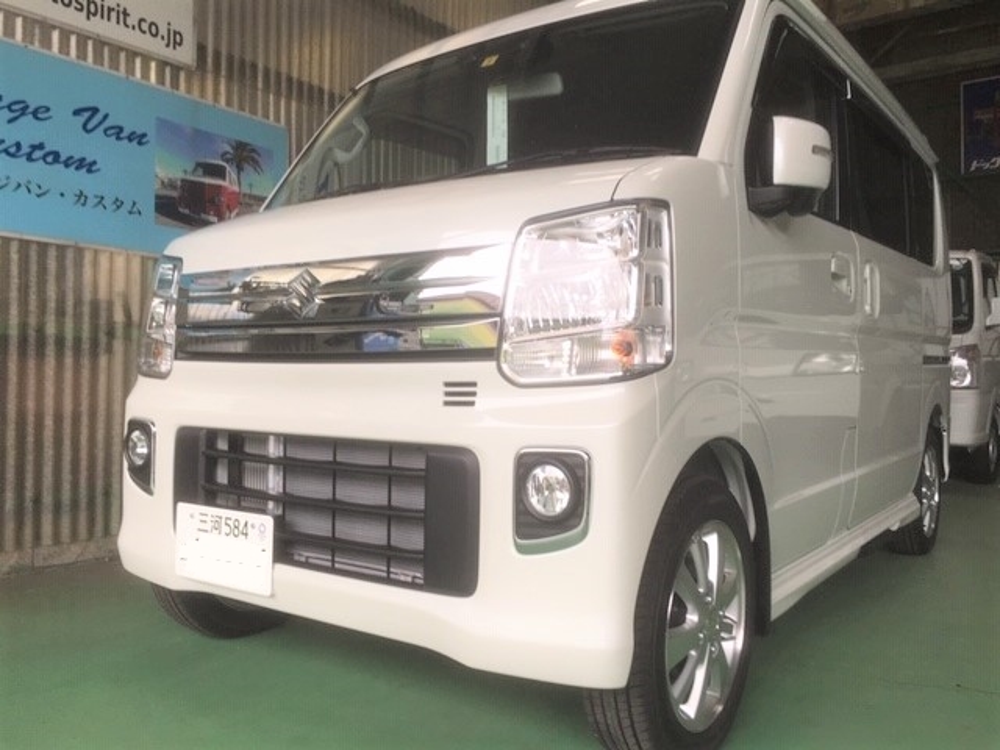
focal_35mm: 29
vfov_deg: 48.2
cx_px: 500
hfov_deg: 61.7
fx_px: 838
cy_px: 375
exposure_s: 1/60
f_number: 2.2
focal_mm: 4.15
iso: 25
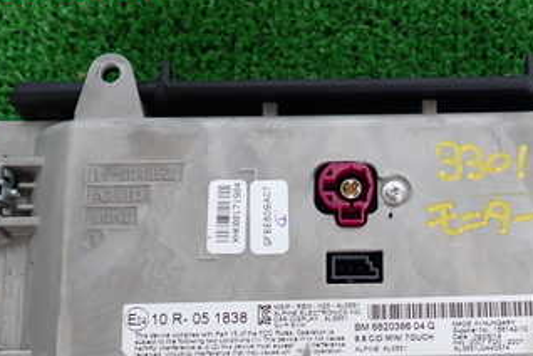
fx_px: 725
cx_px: 349
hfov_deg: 39.9
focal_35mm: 49
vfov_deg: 26.3
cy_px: 344
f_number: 2
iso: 200
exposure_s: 1/40
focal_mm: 4.5
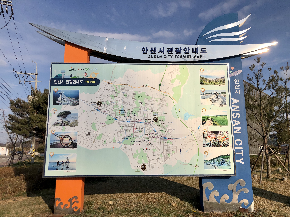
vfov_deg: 49.7
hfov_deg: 63.4
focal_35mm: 28
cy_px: 108
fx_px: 235
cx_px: 145
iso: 25
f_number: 1.8
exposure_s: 1/4808
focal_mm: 3.99
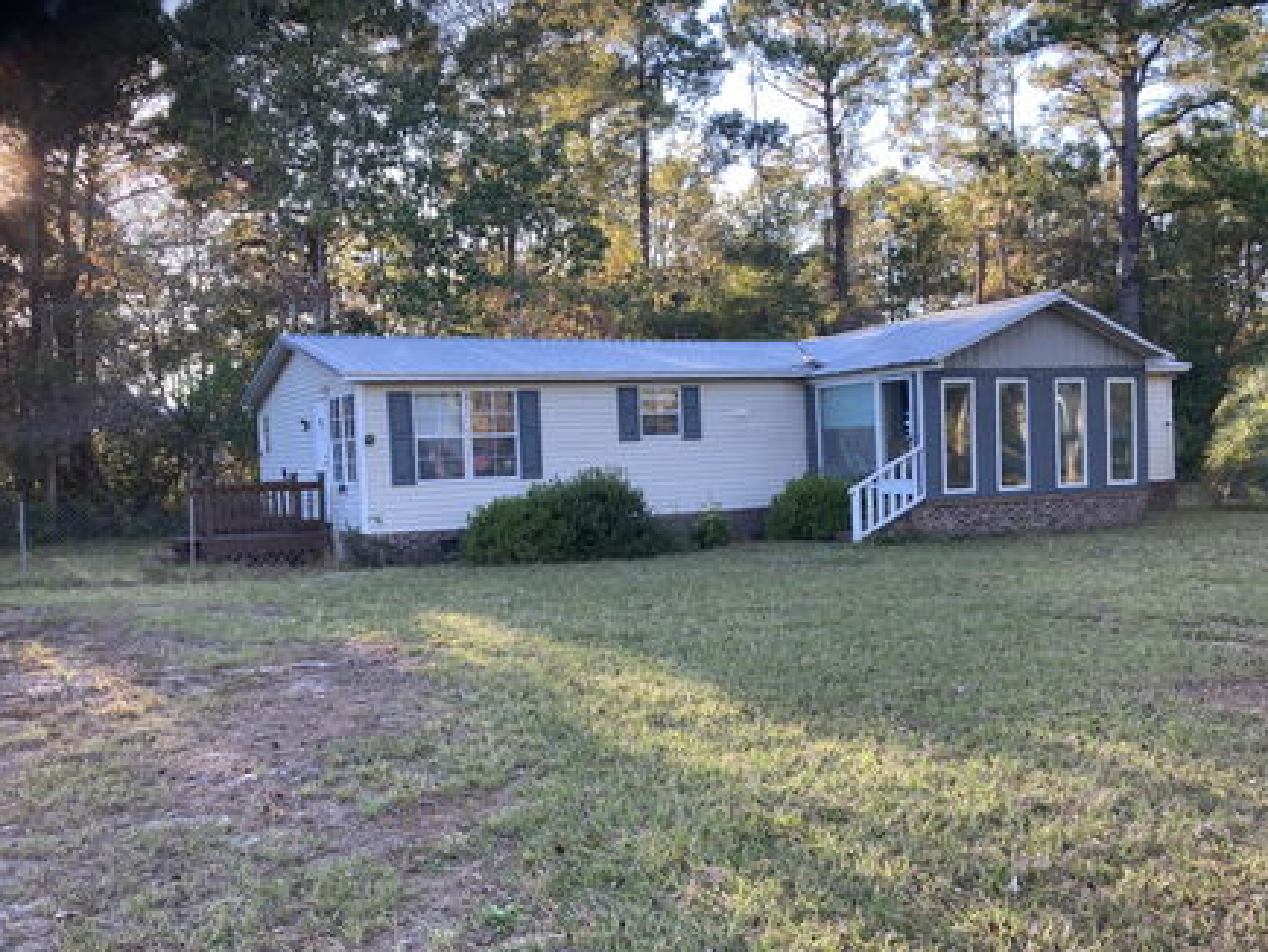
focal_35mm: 33
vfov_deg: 43.0
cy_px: 502
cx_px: 675
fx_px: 1209
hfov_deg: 55.3
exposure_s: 1/121
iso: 32
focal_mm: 3.99
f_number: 1.8
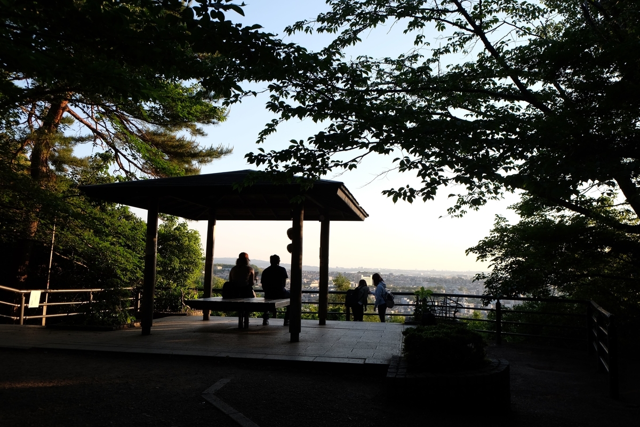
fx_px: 480
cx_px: 320
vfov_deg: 47.9
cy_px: 214
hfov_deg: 67.4
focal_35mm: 27
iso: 200
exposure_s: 1/140
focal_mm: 18
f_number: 5.6
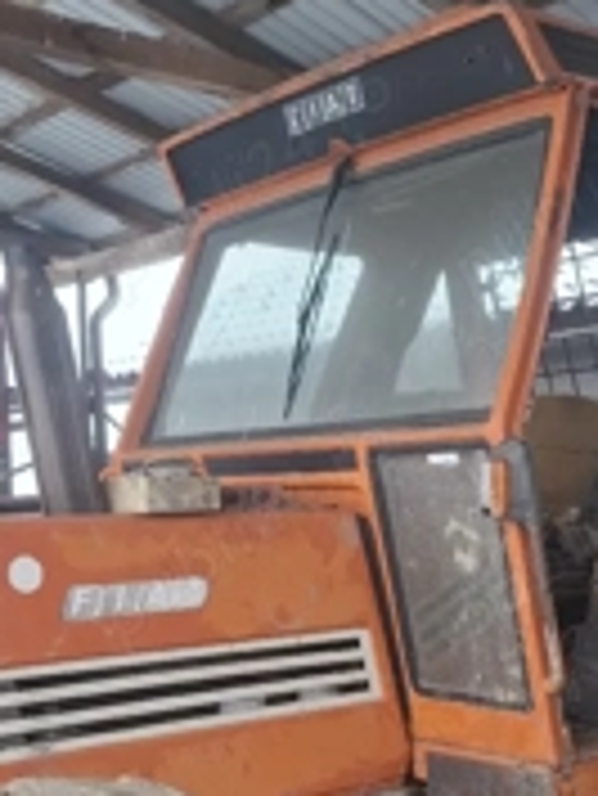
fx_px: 1196
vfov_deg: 36.1
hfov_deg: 28.0
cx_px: 337
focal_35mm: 52
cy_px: 585
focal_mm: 5.54
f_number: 1.8
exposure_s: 1/100
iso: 250
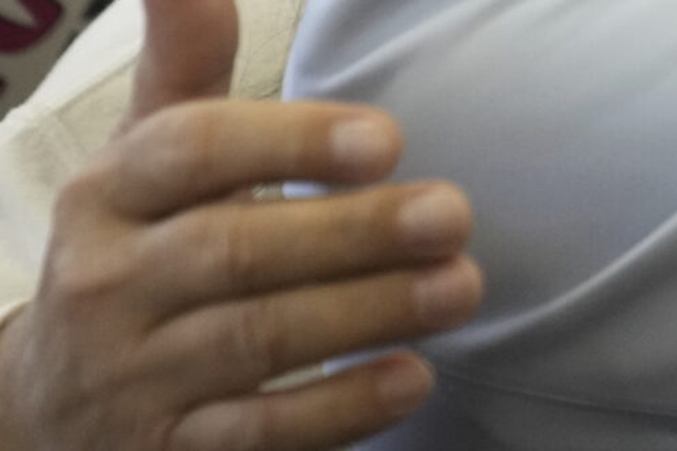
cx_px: 1488
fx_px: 6753
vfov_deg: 3.8
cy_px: -278
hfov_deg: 5.6
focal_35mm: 359
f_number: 2.8
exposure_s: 1/160
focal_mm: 70
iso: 3200
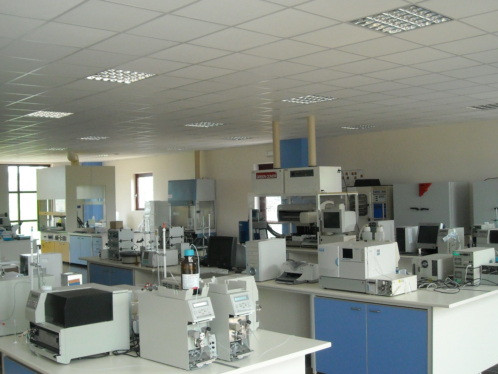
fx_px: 604
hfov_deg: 44.8
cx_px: 231
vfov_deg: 34.3
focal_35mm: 42
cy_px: 178
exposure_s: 1/250
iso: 237
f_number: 2.8
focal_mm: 5.7
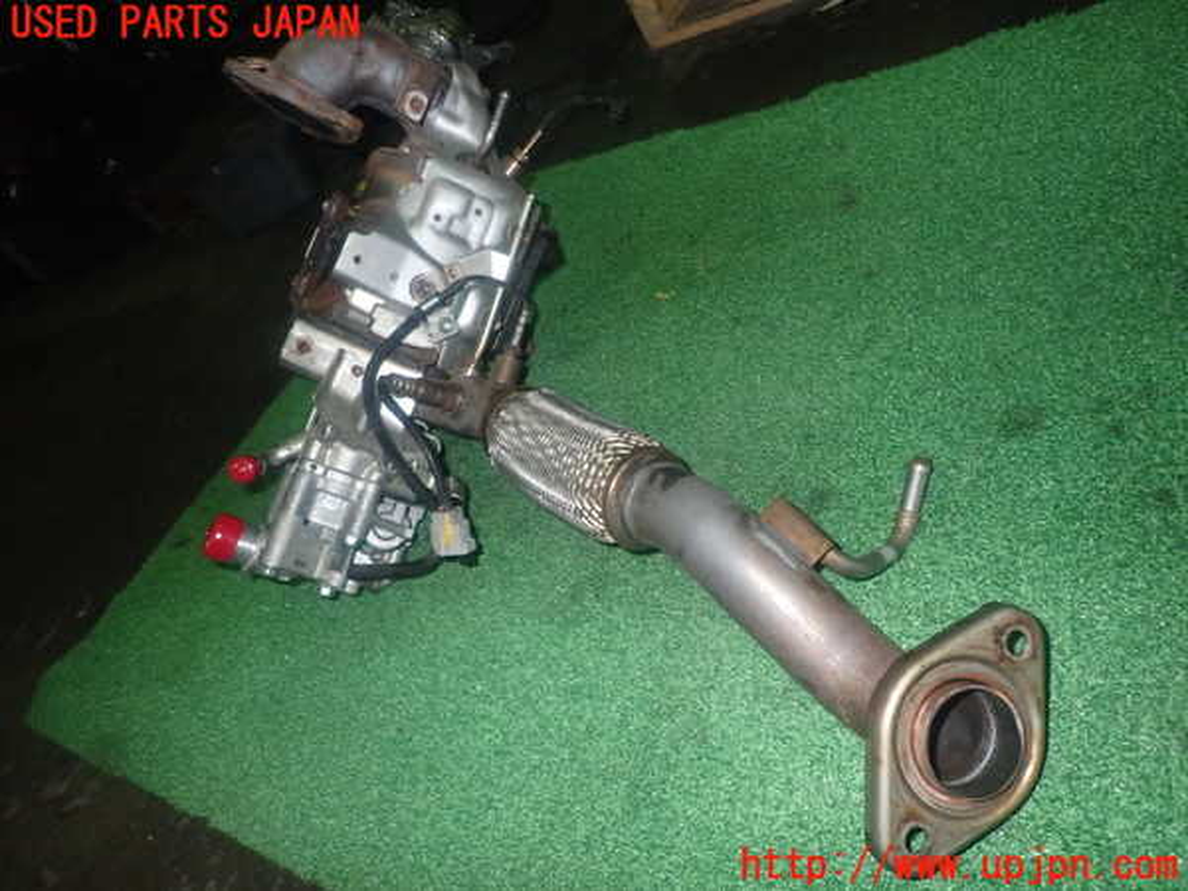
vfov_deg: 54.9
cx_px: 594
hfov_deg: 69.4
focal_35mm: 25
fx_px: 858
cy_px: 446
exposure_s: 1/30
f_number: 5.6
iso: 800
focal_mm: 4.5
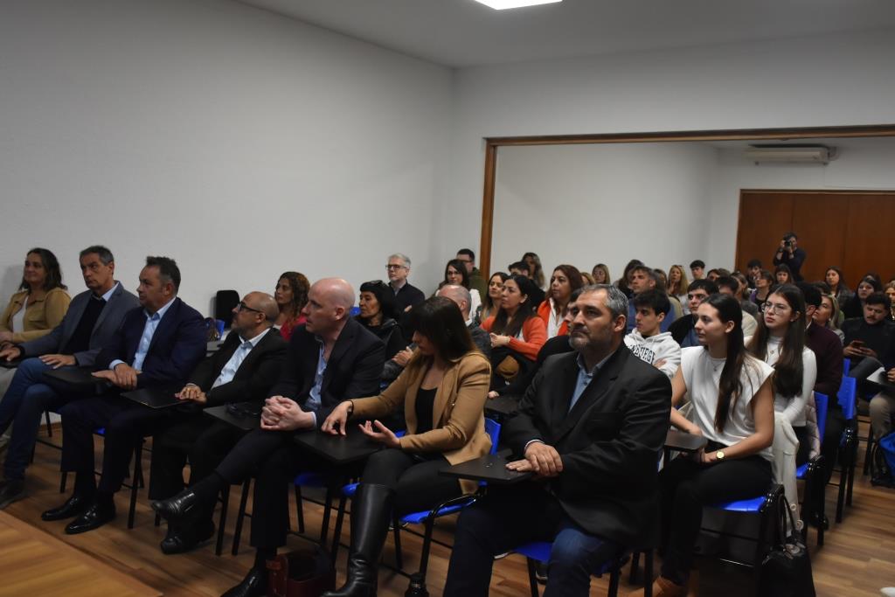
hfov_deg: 55.1
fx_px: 858
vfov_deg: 38.4
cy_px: 298
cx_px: 448
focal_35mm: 34
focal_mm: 23
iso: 1600
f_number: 5
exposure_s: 1/100
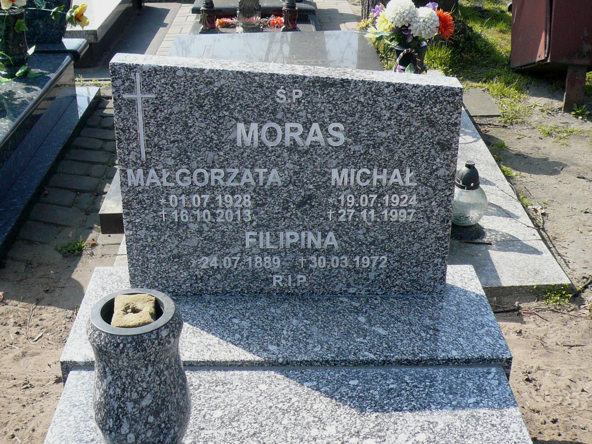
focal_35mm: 48
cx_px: 296
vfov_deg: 30.3
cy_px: 222
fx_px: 821
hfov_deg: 39.7
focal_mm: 5.2
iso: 100
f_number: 2.9
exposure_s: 1/500
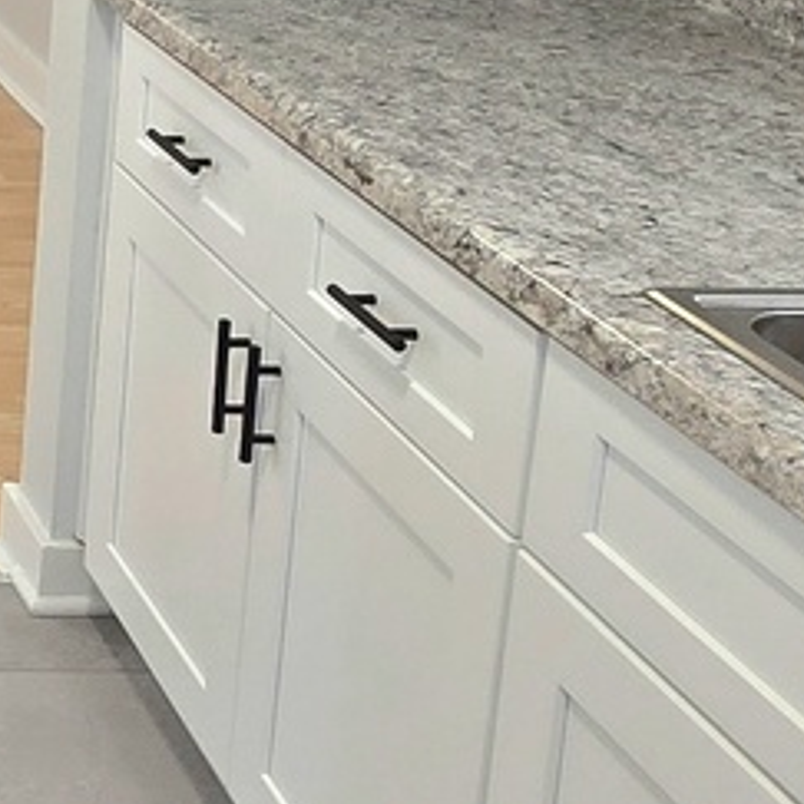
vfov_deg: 23.6
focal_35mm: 68
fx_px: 1787
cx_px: -682
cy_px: -112
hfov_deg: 18.9
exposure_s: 1/60.2
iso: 100
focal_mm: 2.2
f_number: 2.2
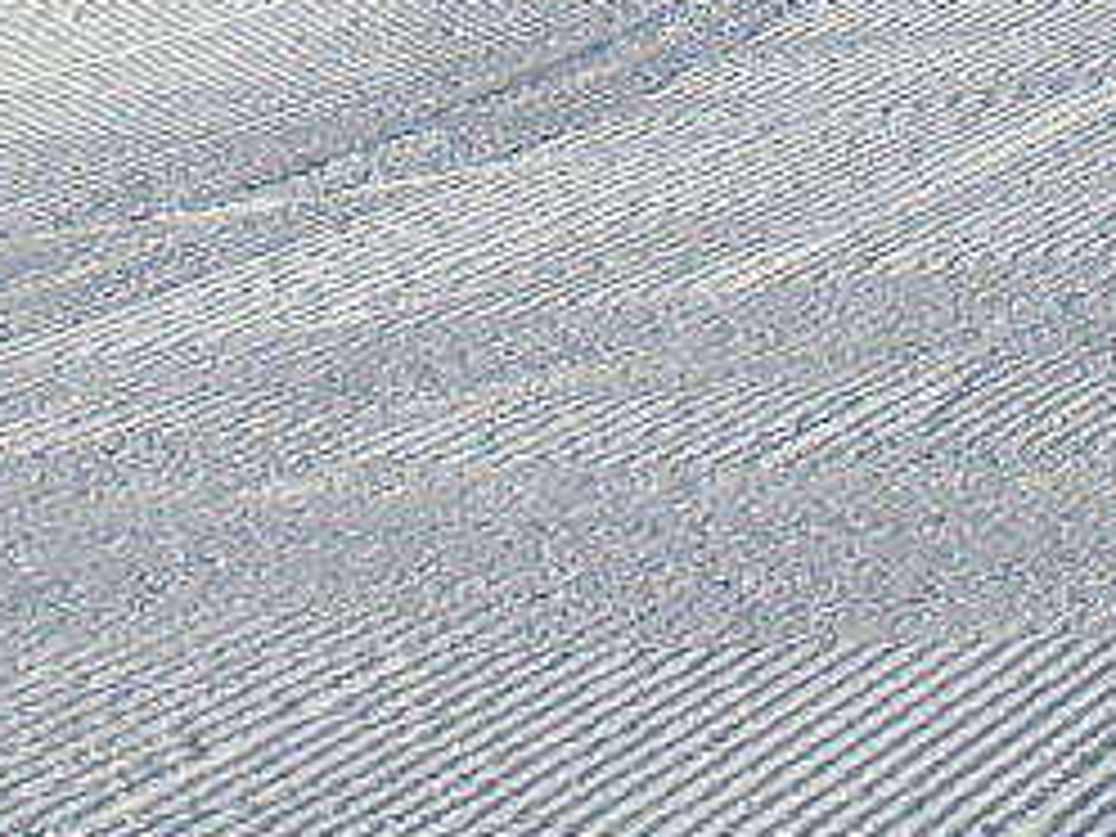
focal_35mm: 157
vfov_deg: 9.1
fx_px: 5062
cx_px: 590
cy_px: -634
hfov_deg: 12.6
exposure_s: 1/500
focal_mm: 6.3
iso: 80
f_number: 8.4
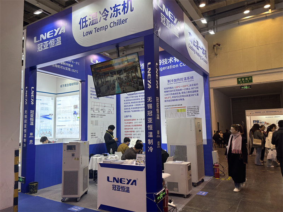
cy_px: 106
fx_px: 213
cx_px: 142
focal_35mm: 26
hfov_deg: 67.3
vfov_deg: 53.1
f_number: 1.6
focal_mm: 5.96
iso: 40
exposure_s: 1/100
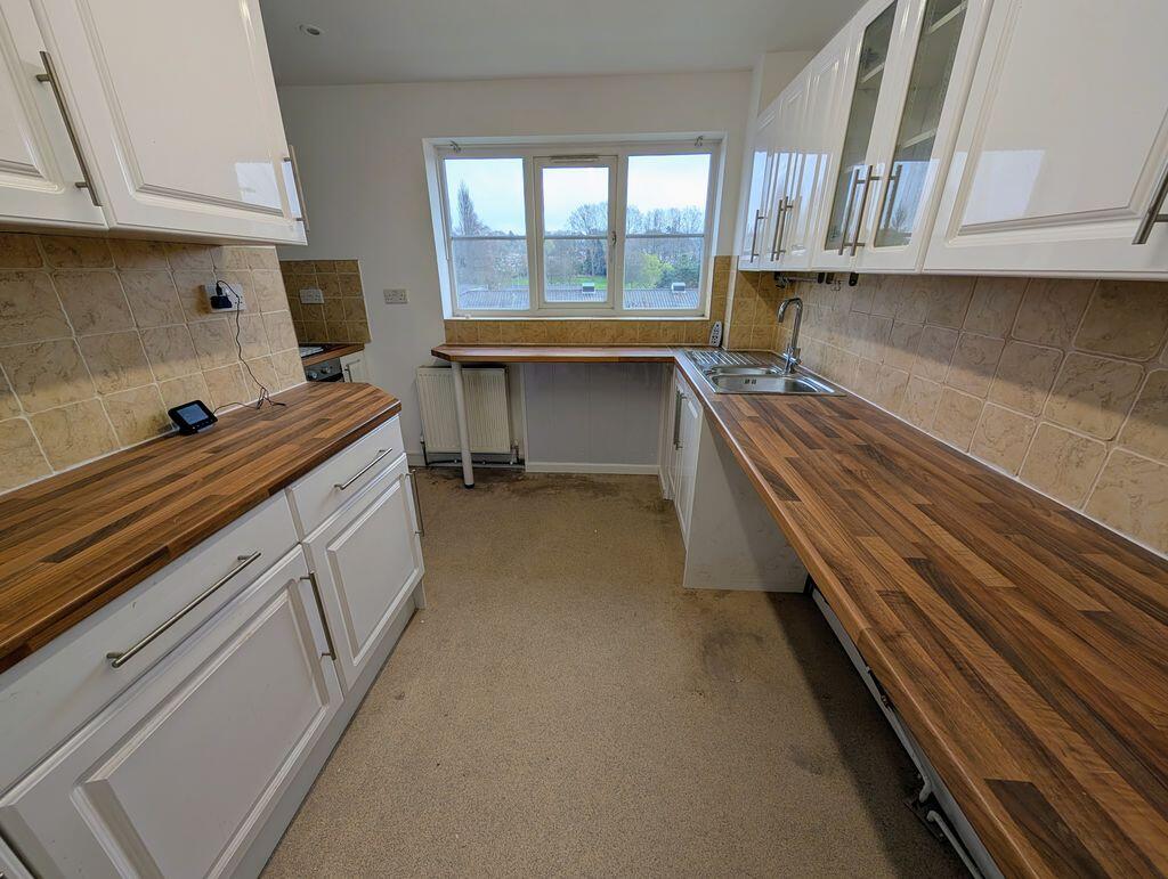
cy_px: 440
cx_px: 584
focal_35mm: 12
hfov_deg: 110.5
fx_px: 405
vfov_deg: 94.6
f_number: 1.7
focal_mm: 2.02
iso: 54
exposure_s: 1/418
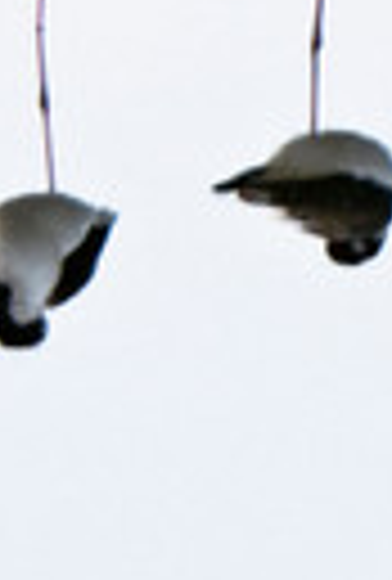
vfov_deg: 0.9
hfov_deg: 0.6
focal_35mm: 2224
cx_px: 365
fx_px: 36034
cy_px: 396
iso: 400
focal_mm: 300
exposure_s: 1/750
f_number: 6.7
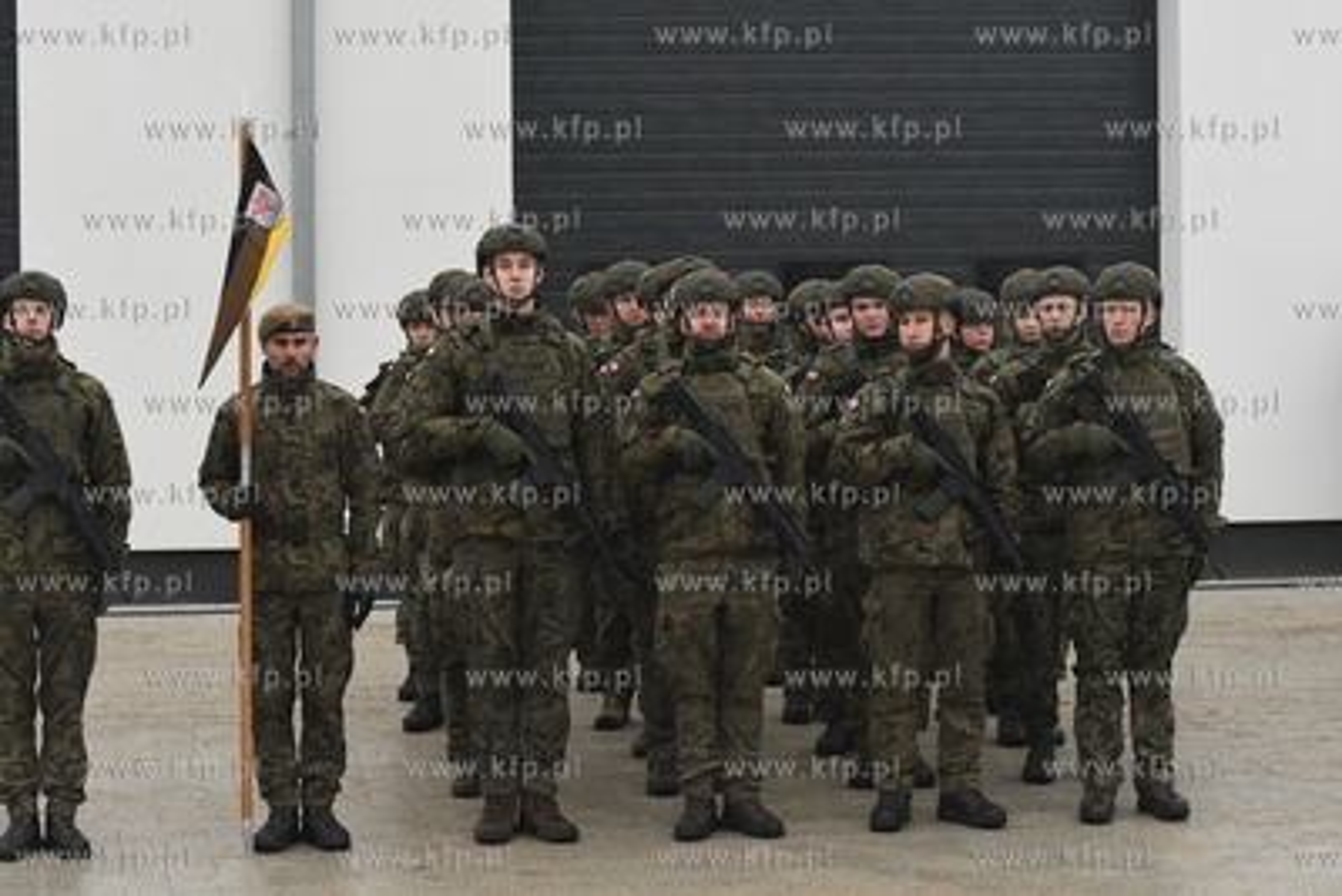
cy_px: 448
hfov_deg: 19.4
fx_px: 3915
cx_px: 671
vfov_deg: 13.1
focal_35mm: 105
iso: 7200
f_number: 5.6
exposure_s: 1/3200
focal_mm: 70
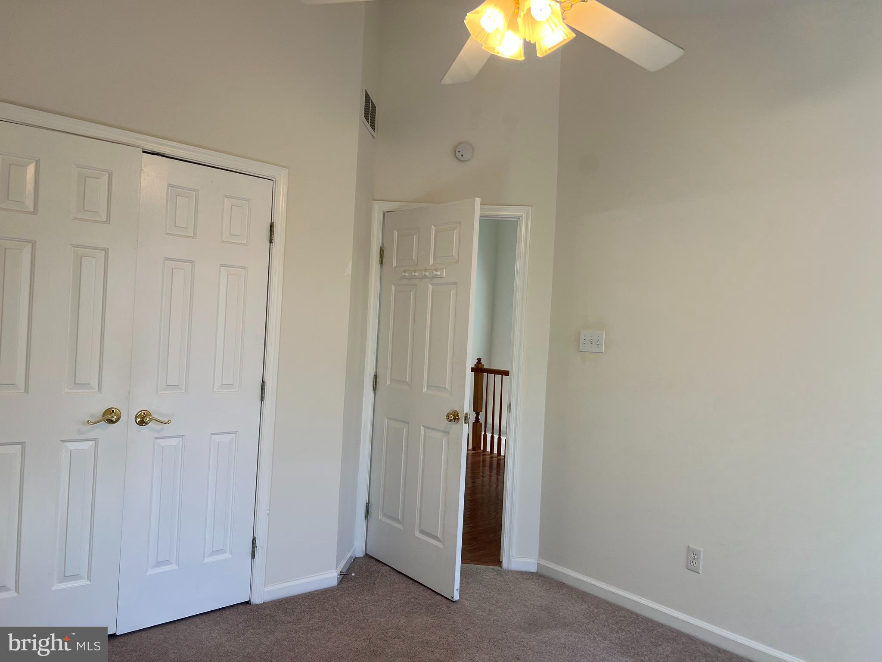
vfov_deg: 53.1
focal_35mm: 26
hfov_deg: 67.3
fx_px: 662
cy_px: 331
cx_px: 441
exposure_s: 1/120
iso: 50
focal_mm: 5.7
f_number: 1.5
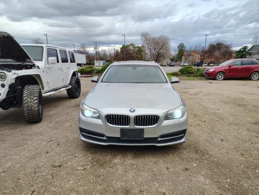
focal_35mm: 24
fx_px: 180
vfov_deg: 56.9
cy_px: 98
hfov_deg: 71.5
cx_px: 130
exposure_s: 1/200
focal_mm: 5.56
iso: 122
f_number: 1.8
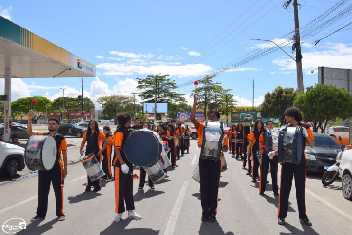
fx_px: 323
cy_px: 118
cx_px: 176
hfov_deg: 57.2
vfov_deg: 40.0
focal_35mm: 33
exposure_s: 1/200
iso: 100
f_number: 11
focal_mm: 22
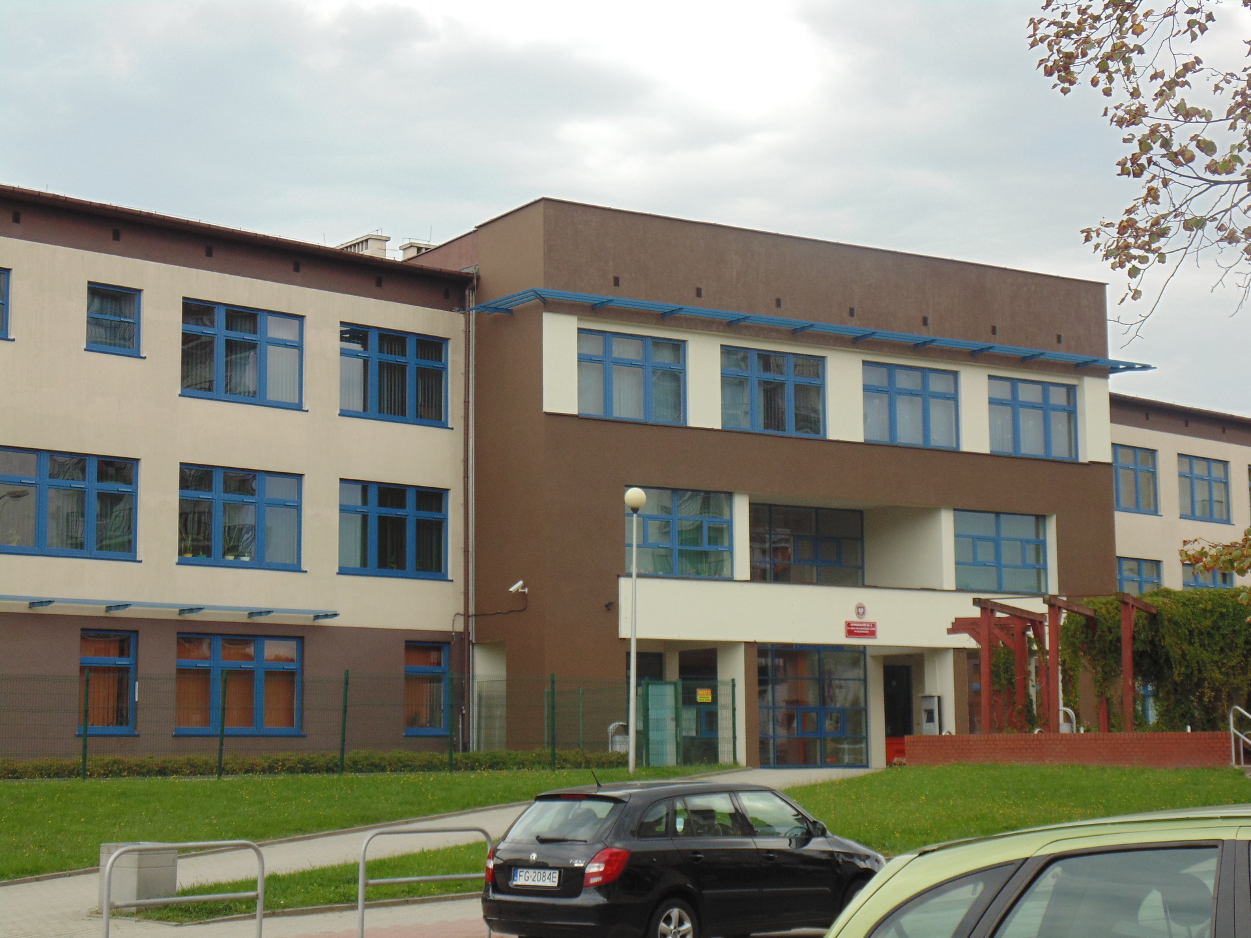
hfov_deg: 29.8
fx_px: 2349
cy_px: 469
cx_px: 626
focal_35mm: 65
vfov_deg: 22.6
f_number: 4.1
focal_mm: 11.7
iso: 80
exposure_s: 1/200
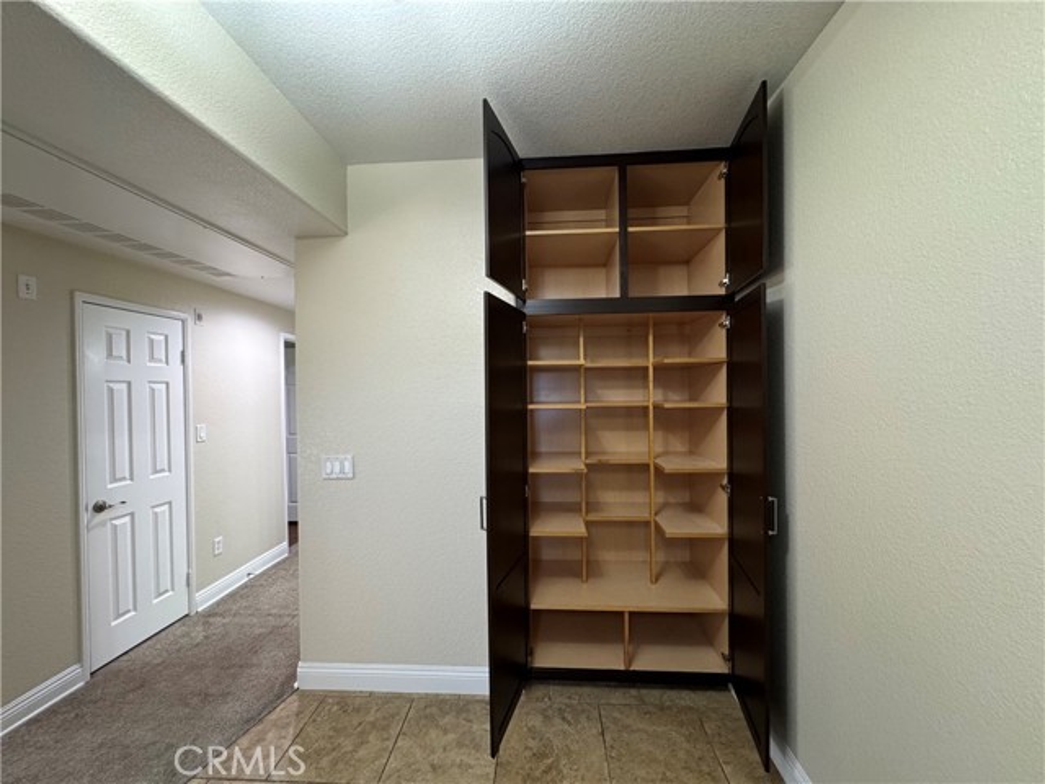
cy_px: 392
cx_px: 522
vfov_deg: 85.7
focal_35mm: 14
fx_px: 423
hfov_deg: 102.1
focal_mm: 2.22
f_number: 2.2
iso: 200
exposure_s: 1/60
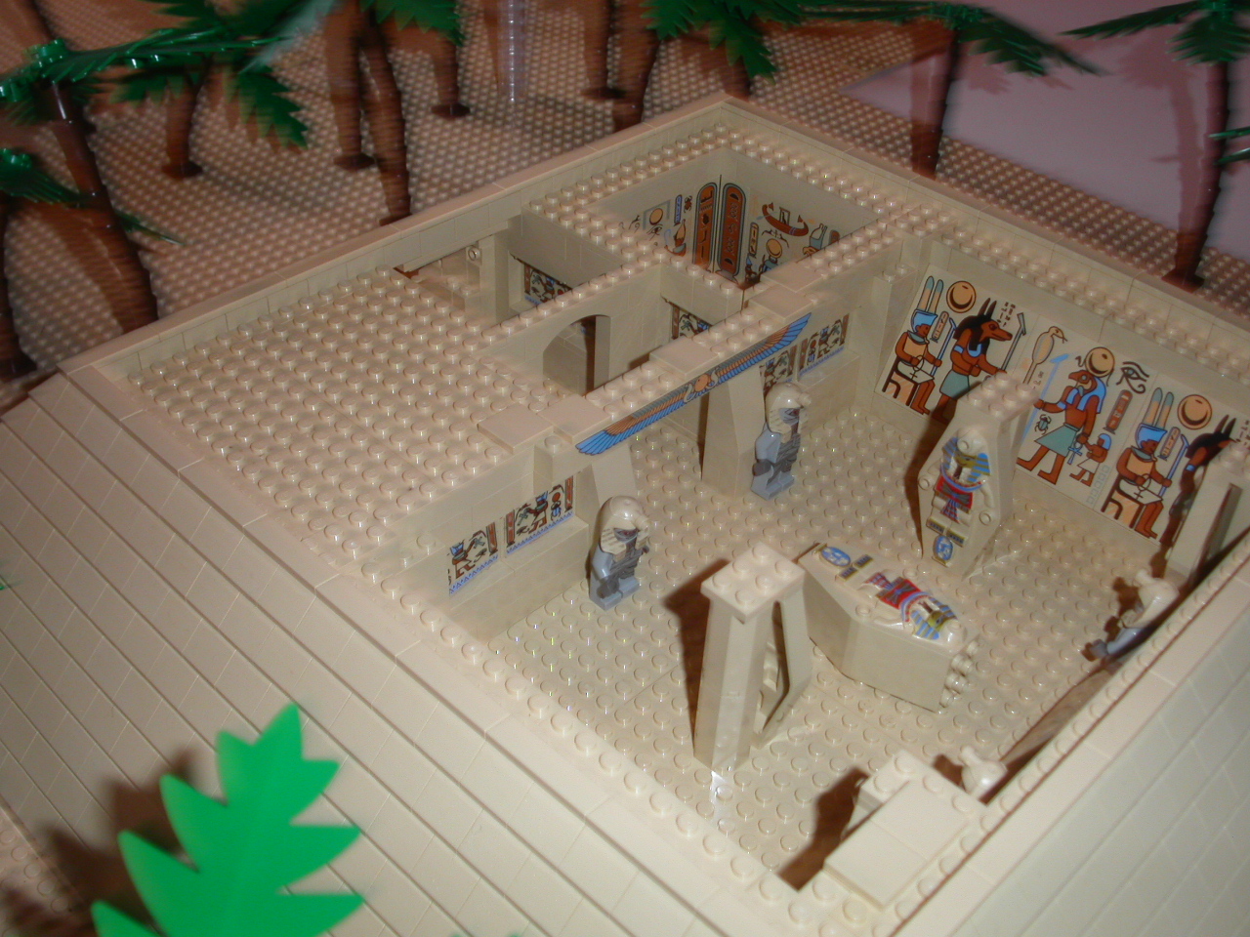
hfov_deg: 49.0
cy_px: 468
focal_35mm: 38
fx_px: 1372
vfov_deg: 37.7
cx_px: 625
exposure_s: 1/30
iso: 100
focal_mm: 7.8
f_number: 2.8
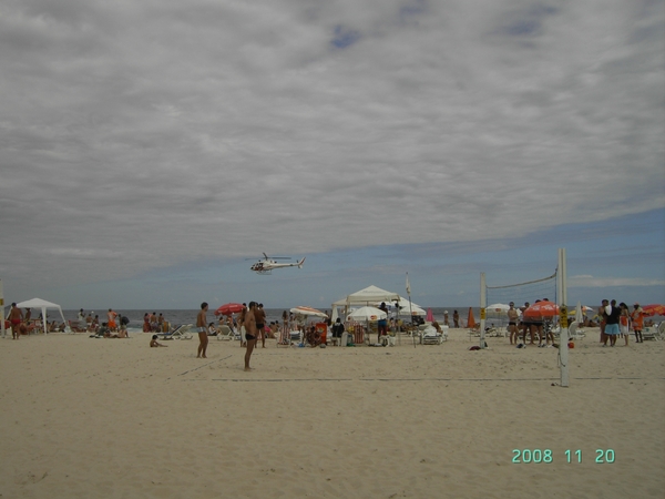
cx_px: 332
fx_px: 672
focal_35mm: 35
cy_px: 250
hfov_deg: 52.6
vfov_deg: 40.7
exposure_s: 1/550
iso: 50
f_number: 6.7
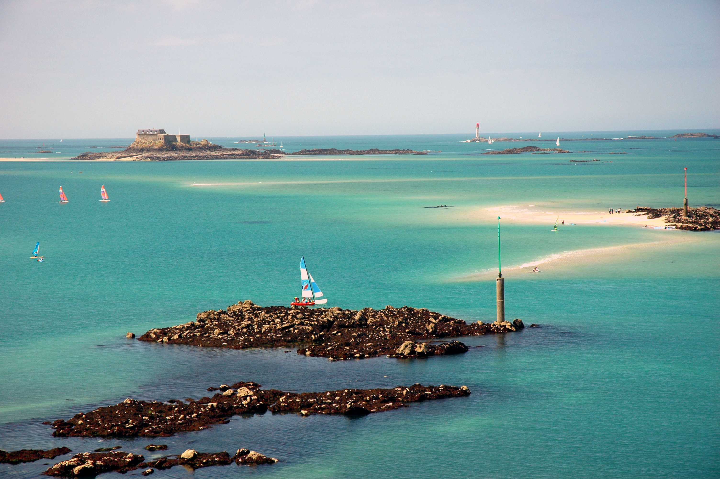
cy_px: 240
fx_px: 2098
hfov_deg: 19.5
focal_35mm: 105
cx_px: 360
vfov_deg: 13.0
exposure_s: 1/200
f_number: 7.1
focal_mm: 70
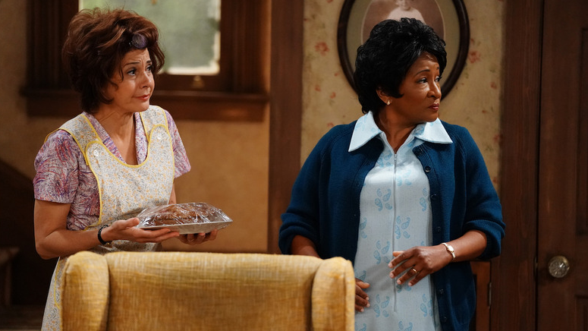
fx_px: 3025
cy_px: 175
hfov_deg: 11.1
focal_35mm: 194
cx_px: 293
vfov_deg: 6.3
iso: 8000
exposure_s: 1/250
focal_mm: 184
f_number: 2.8
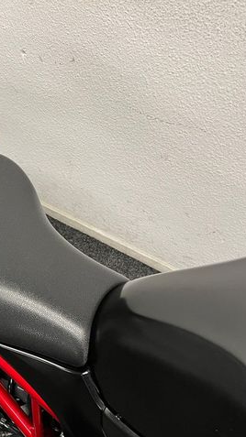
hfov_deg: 28.4
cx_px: -22
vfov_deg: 52.8
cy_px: 218
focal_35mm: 38
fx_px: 441
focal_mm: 5.1
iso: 125
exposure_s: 1/50
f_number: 1.6
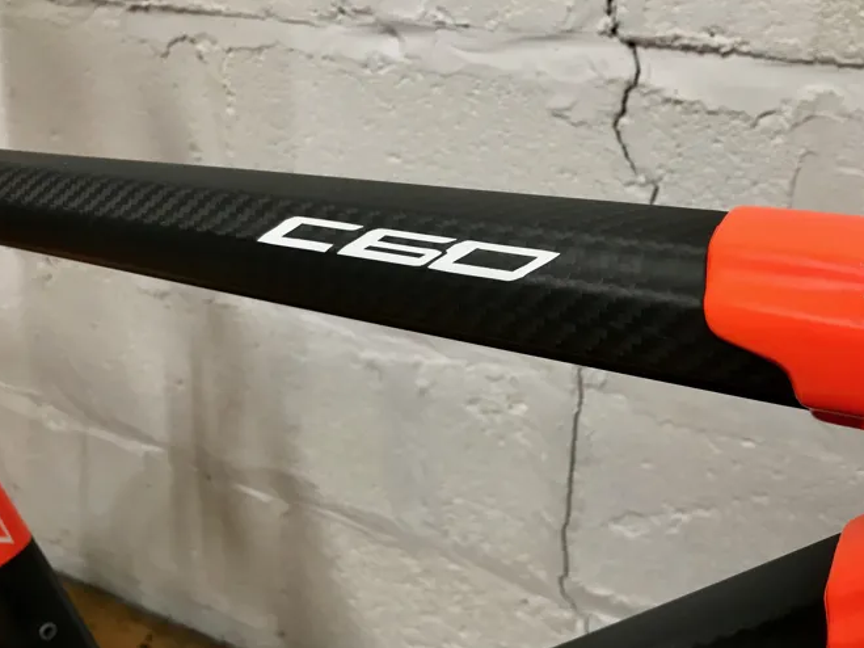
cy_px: 336
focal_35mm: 34
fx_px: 848
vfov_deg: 41.8
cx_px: 472
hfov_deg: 53.9
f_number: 1.8
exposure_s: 1/20
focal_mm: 3.99
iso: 40
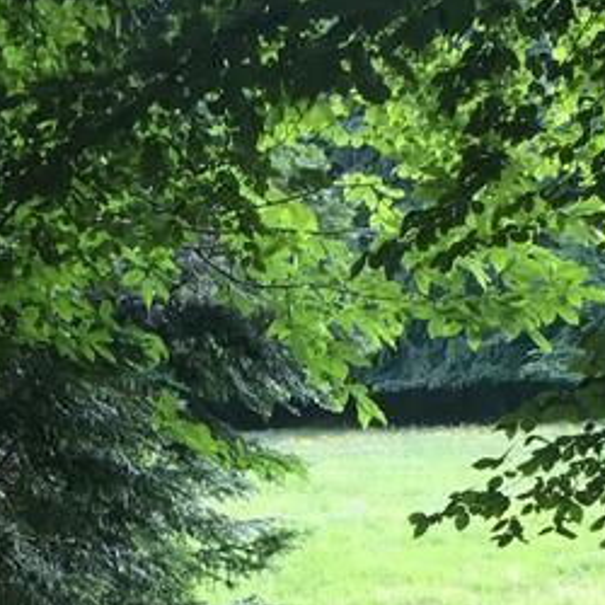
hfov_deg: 16.5
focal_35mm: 105
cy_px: 668
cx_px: 172
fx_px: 2076
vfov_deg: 16.1
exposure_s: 1/33
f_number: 2.2
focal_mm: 4.15
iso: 40
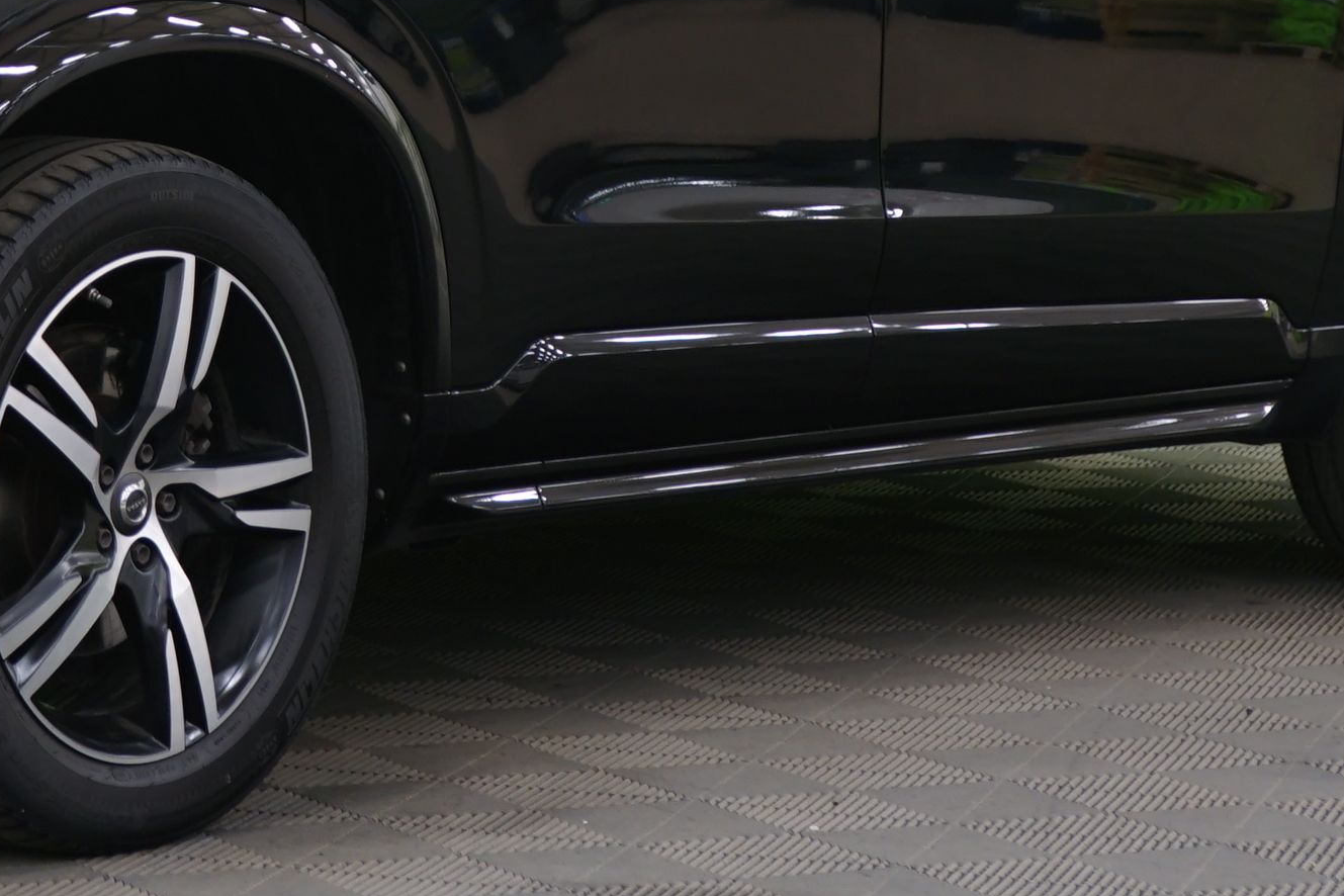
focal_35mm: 151
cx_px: 89
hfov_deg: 13.5
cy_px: -201
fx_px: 5637
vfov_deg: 9.0
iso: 400
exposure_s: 1/8
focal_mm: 51
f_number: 4.5
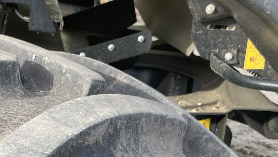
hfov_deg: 25.3
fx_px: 590
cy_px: 181
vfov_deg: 14.7
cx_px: 6
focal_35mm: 80
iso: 32
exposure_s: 1/356
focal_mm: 4.2
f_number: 1.6
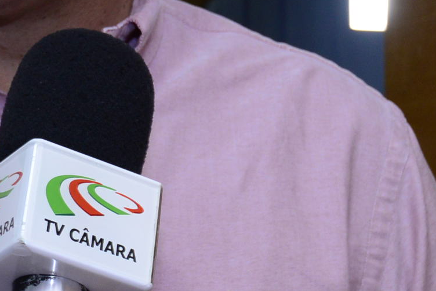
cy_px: -94
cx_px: 24
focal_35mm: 140
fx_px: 1696
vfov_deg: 9.6
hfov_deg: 14.5
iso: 1600
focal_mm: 35
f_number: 7.1
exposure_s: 1/60
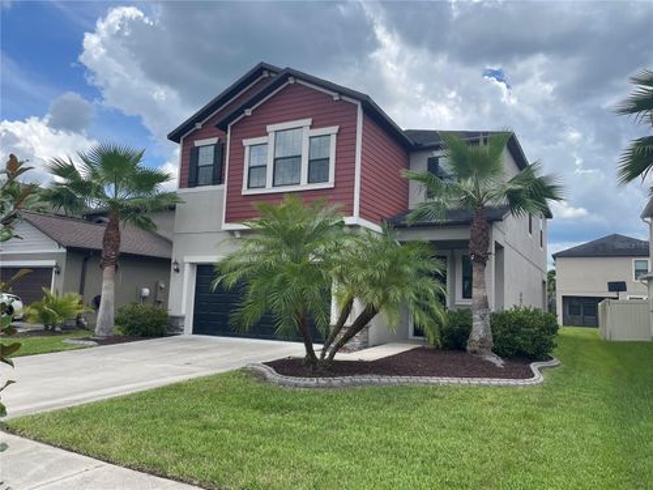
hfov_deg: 69.4
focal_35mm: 25
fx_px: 472
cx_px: 326
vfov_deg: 54.9
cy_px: 245
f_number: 1.6
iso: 32
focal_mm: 5.1
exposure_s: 1/2336
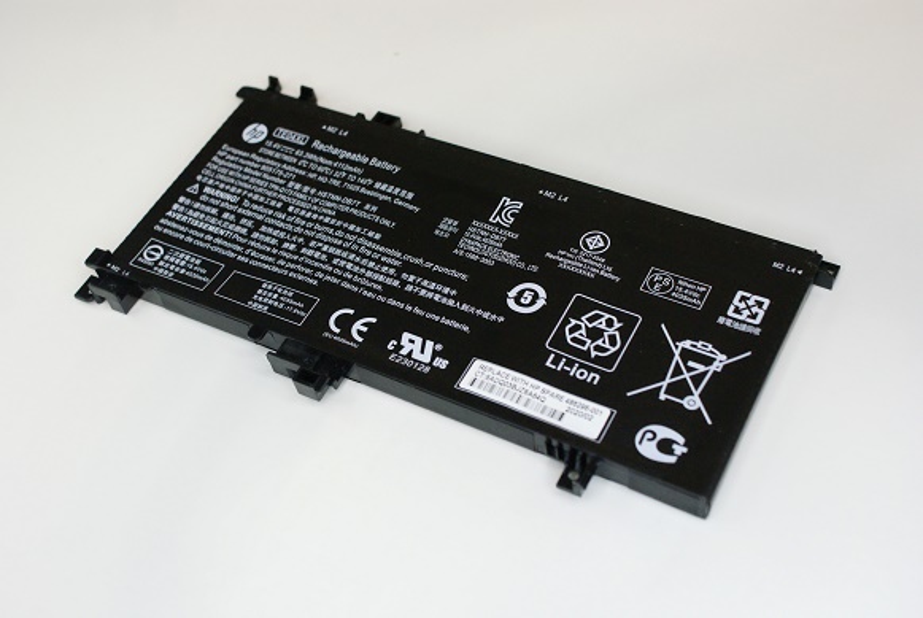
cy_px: 309
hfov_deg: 37.8
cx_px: 462
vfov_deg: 25.8
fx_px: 1348
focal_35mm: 52
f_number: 5.6
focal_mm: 35
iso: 1600
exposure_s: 1/160
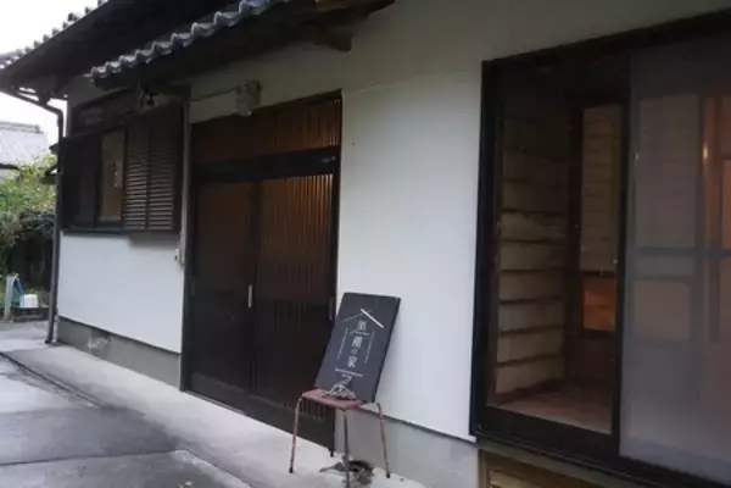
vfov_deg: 43.6
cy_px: 244
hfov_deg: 61.9
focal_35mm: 30
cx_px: 366
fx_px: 609
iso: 3200
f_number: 2.8
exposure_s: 1/160
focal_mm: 30
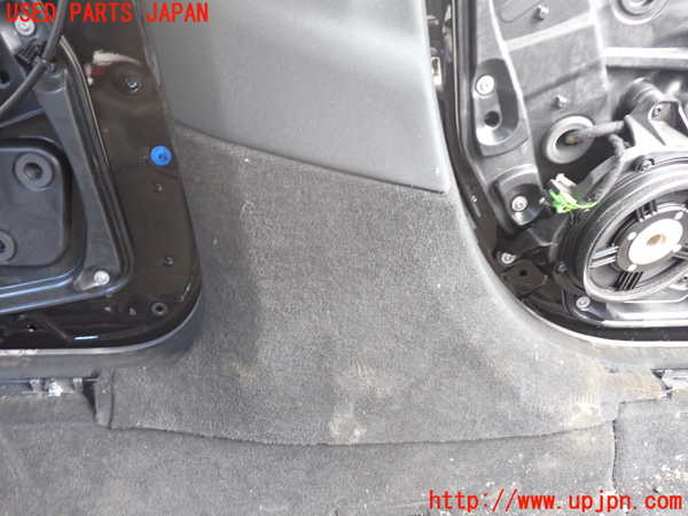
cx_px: 344
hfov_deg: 60.0
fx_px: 596
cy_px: 258
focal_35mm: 30
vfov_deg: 46.8
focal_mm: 5.4
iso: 640
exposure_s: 1/30
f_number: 2.3
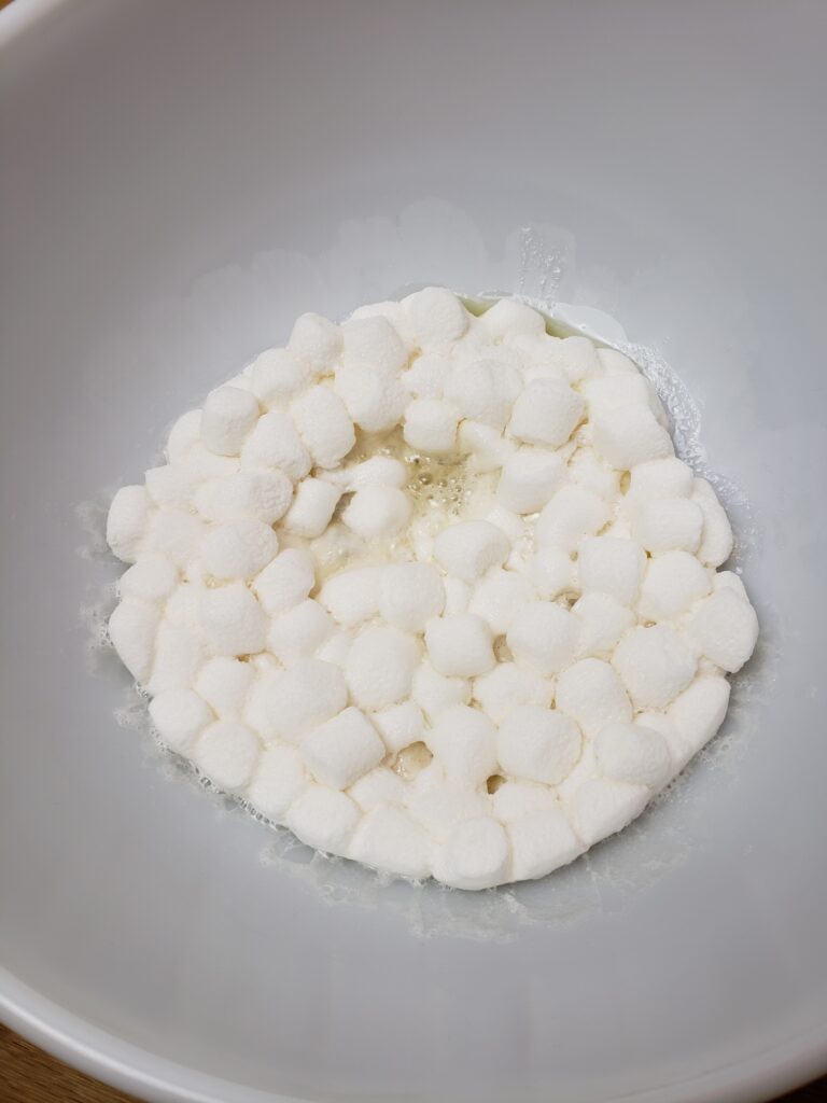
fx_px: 828
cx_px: 414
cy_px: 552
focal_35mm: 26
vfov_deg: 67.3
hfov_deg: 53.1
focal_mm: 4.3
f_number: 2.4
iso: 64
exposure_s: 1/60
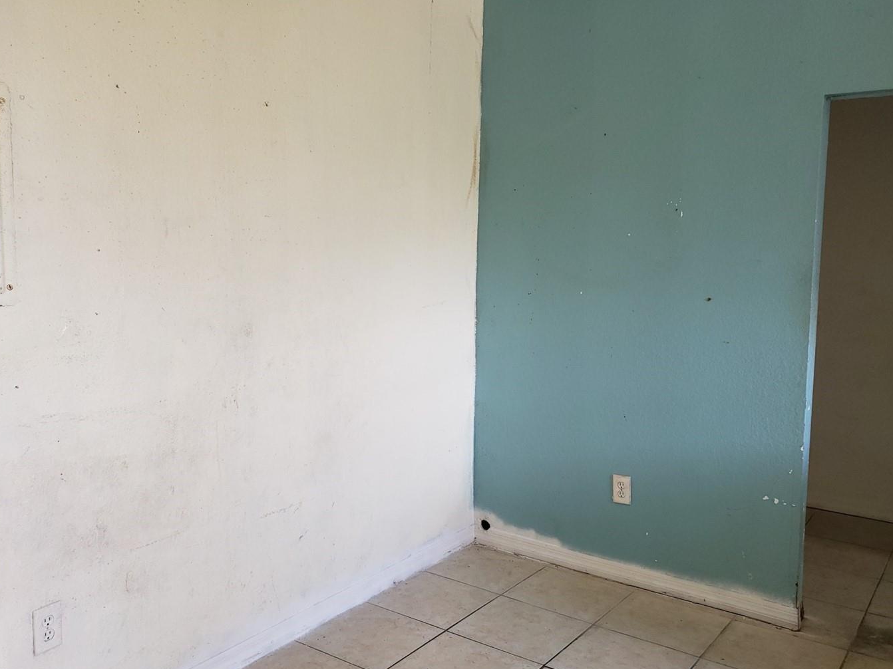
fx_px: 800
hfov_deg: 58.3
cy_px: 321
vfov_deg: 45.4
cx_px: 417
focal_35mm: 31
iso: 100
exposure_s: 1/40
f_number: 2.4
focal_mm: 4.3
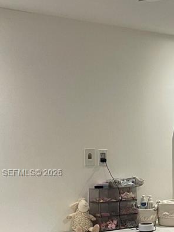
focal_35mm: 79
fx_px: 530
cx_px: 218
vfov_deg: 24.5
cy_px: 173
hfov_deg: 17.6
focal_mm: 5.1
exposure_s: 1/60
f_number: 1.6
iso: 125
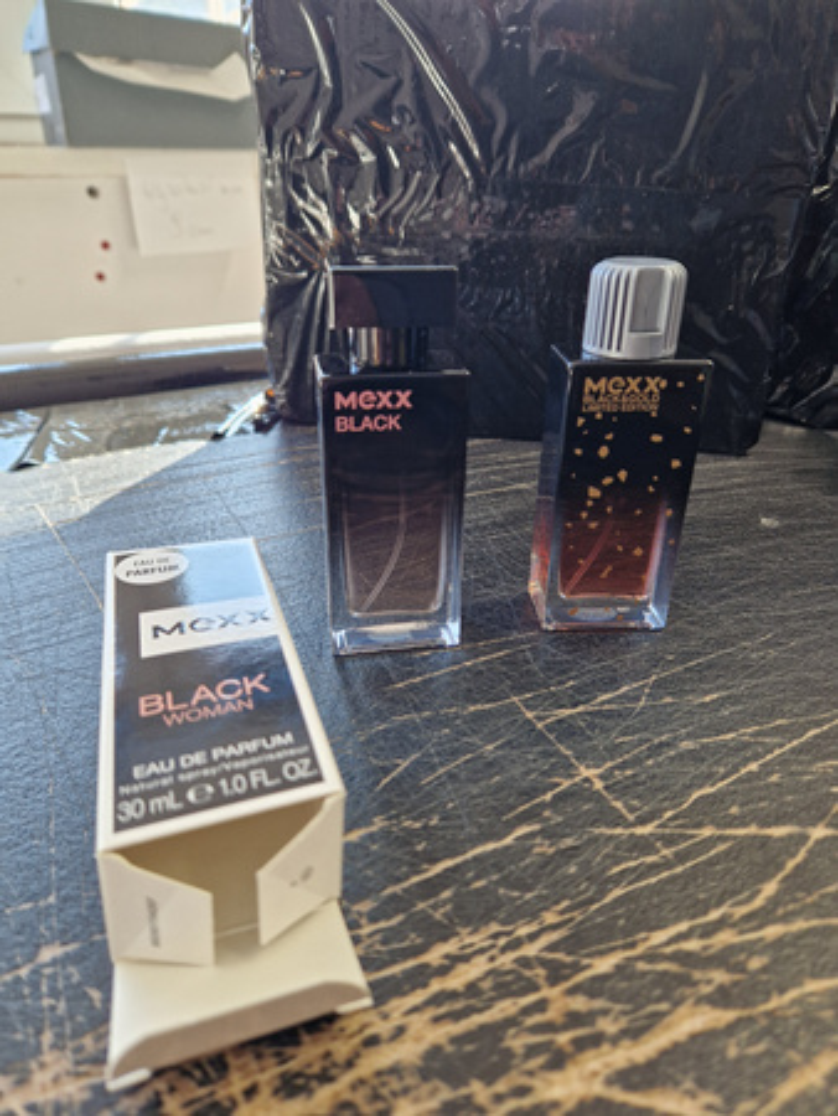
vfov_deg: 73.9
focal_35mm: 23
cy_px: 558
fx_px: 742
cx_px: 419
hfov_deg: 58.9
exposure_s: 1/180
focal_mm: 5.4
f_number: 1.8
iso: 100
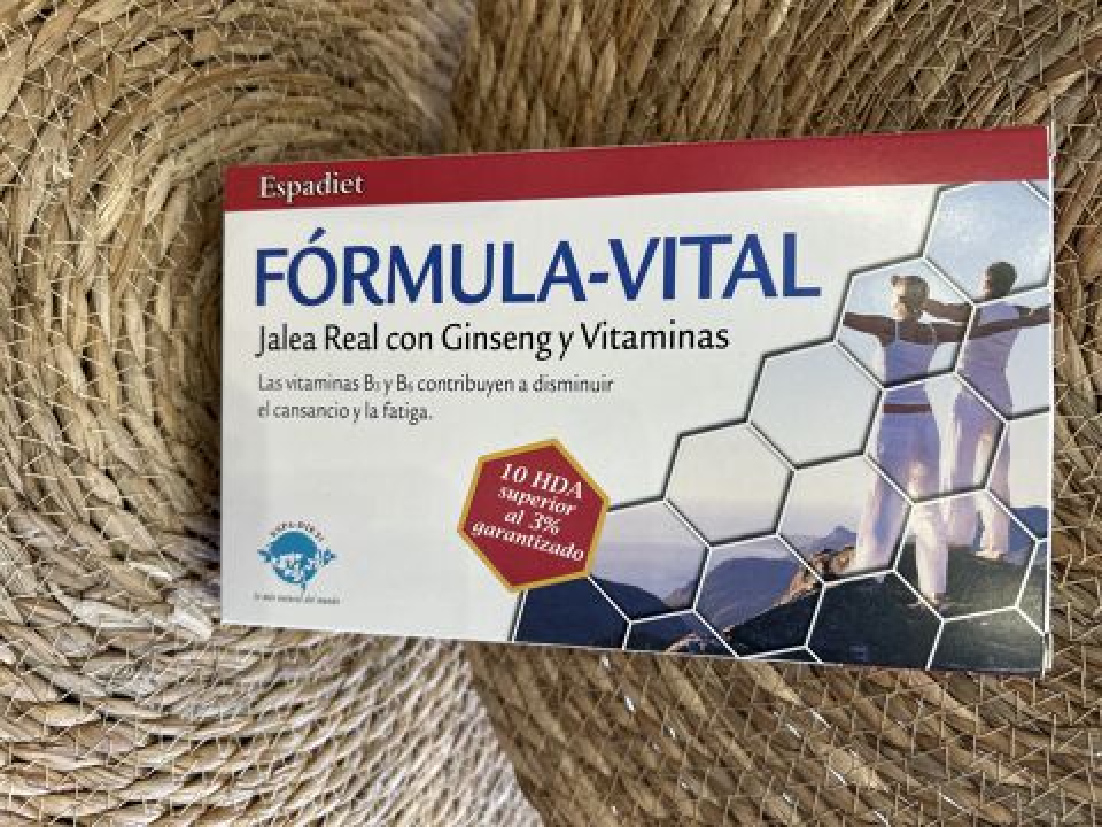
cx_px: 551
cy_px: 414
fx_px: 828
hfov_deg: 67.3
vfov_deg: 53.1
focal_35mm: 26
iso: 125
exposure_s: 1/100
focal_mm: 5.7
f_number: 1.5
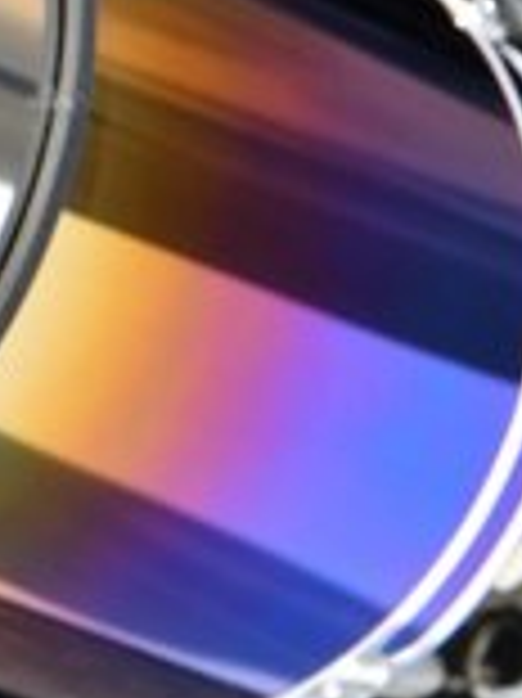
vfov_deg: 6.1
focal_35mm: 323
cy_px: -79
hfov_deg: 4.4
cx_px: -1022
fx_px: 6503
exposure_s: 1/500
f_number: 14
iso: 640
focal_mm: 65
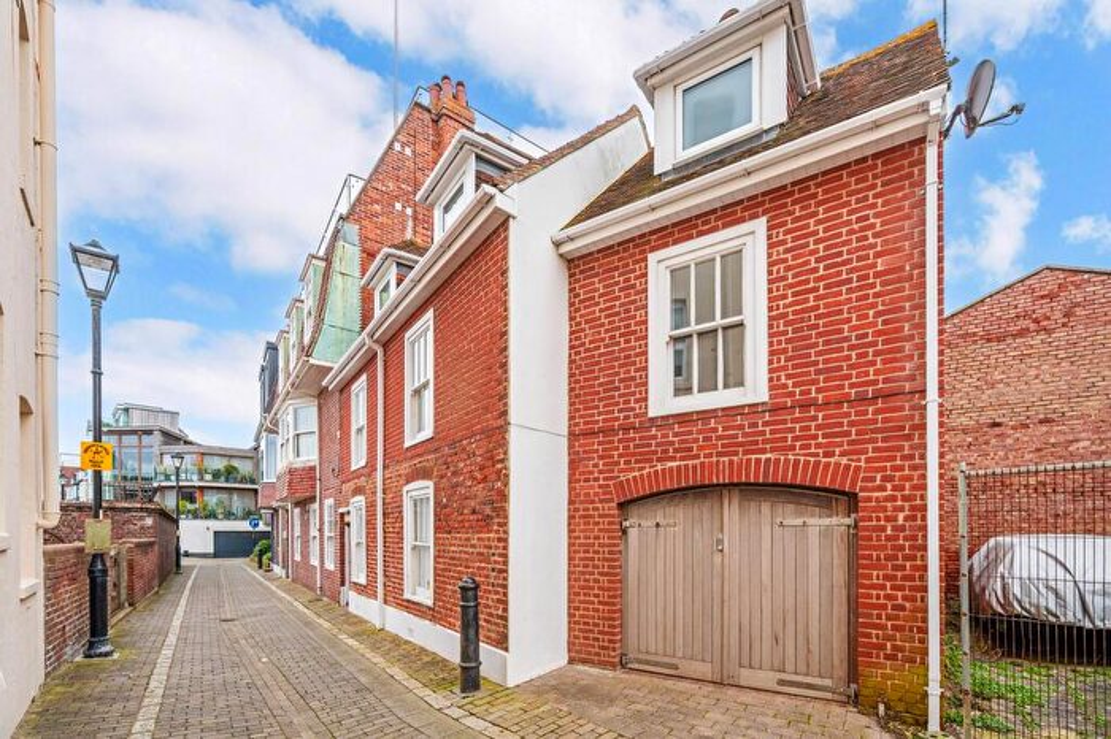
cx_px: 556
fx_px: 463
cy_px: 370
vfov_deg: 77.3
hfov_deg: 100.4
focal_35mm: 15
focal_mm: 15
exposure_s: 1/320
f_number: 8
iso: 200
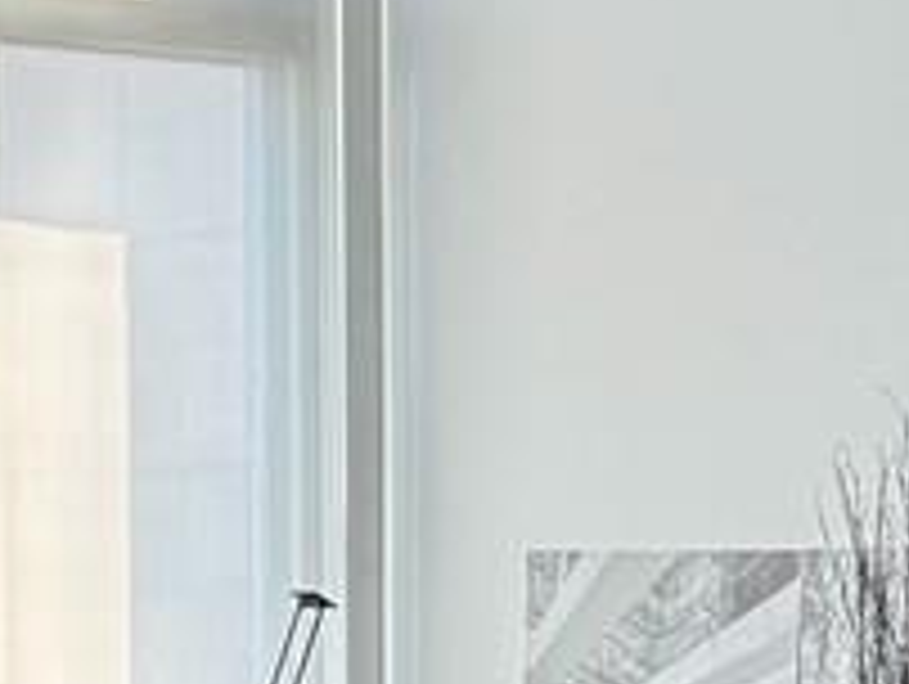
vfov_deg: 7.7
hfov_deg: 10.4
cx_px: 747
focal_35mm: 190
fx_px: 4995
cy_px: 936
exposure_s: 1/120
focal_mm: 6.76
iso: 160
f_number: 1.78
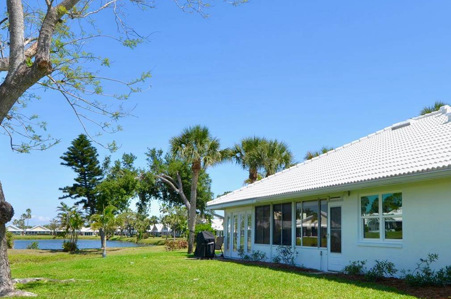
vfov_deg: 23.6
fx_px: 712
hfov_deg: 34.9
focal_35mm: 57
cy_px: 189
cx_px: 286
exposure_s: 1/320
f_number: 9
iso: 100
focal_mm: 24
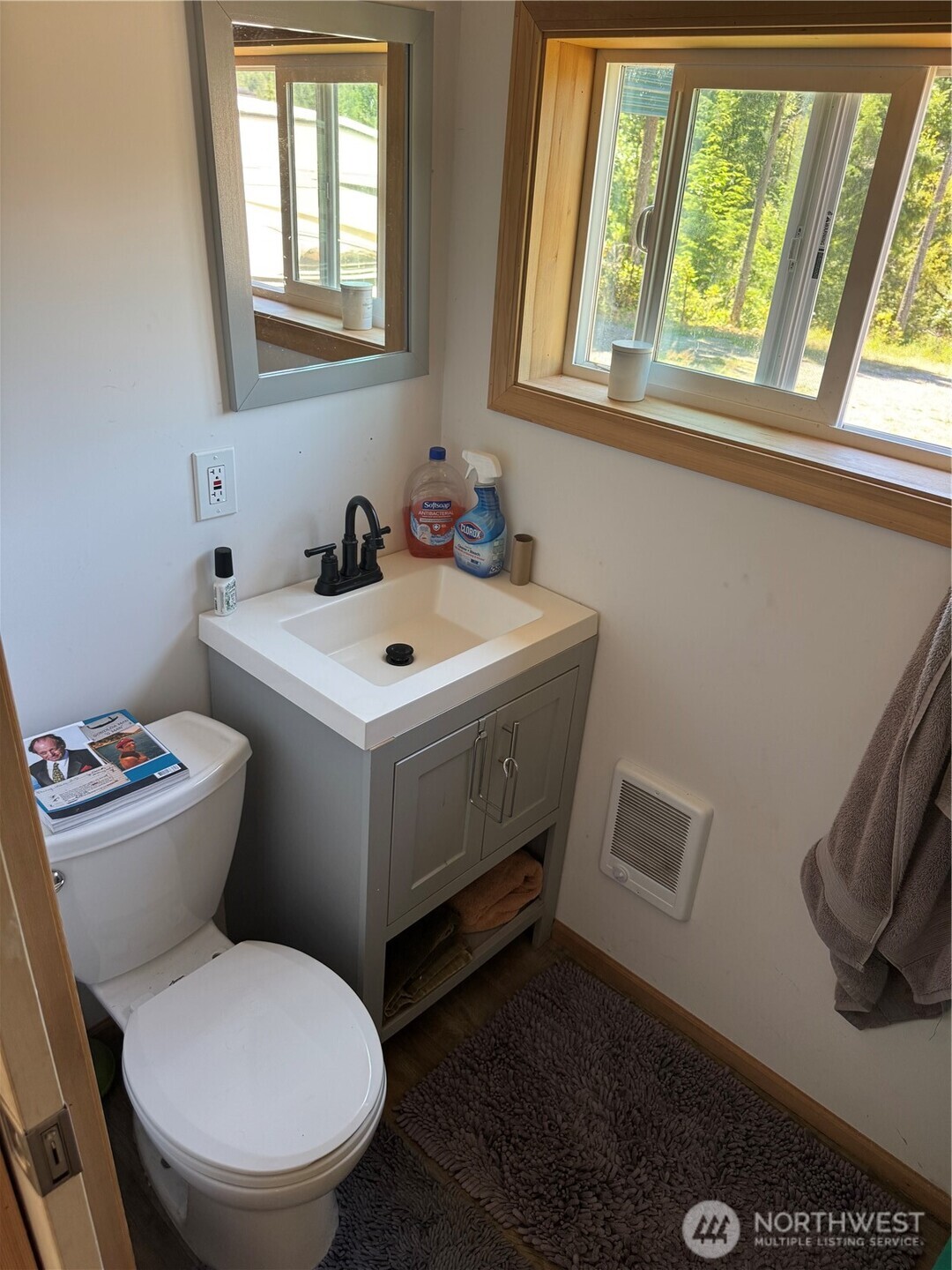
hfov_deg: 56.8
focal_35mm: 24
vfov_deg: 71.6
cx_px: 476
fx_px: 880
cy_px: 635
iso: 160
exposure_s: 1/121
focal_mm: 6.76
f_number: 1.78
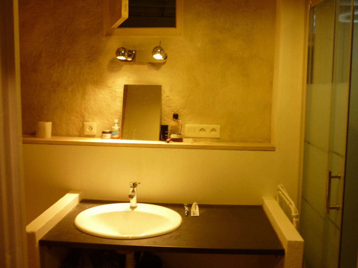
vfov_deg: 42.9
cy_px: 134
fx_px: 341
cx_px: 179
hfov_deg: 55.4
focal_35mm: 33
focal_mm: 5.5
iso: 250
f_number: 2.8
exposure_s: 1/30
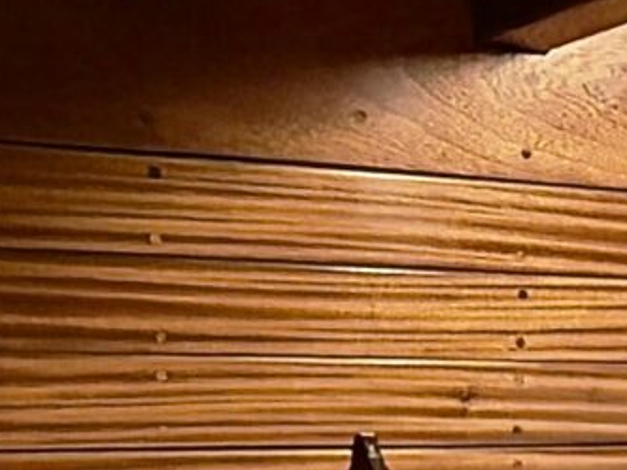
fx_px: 1956
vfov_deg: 11.9
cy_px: 1002
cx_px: 1044
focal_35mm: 108
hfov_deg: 16.1
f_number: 2.2
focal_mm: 2.22
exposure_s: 1/30
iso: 640
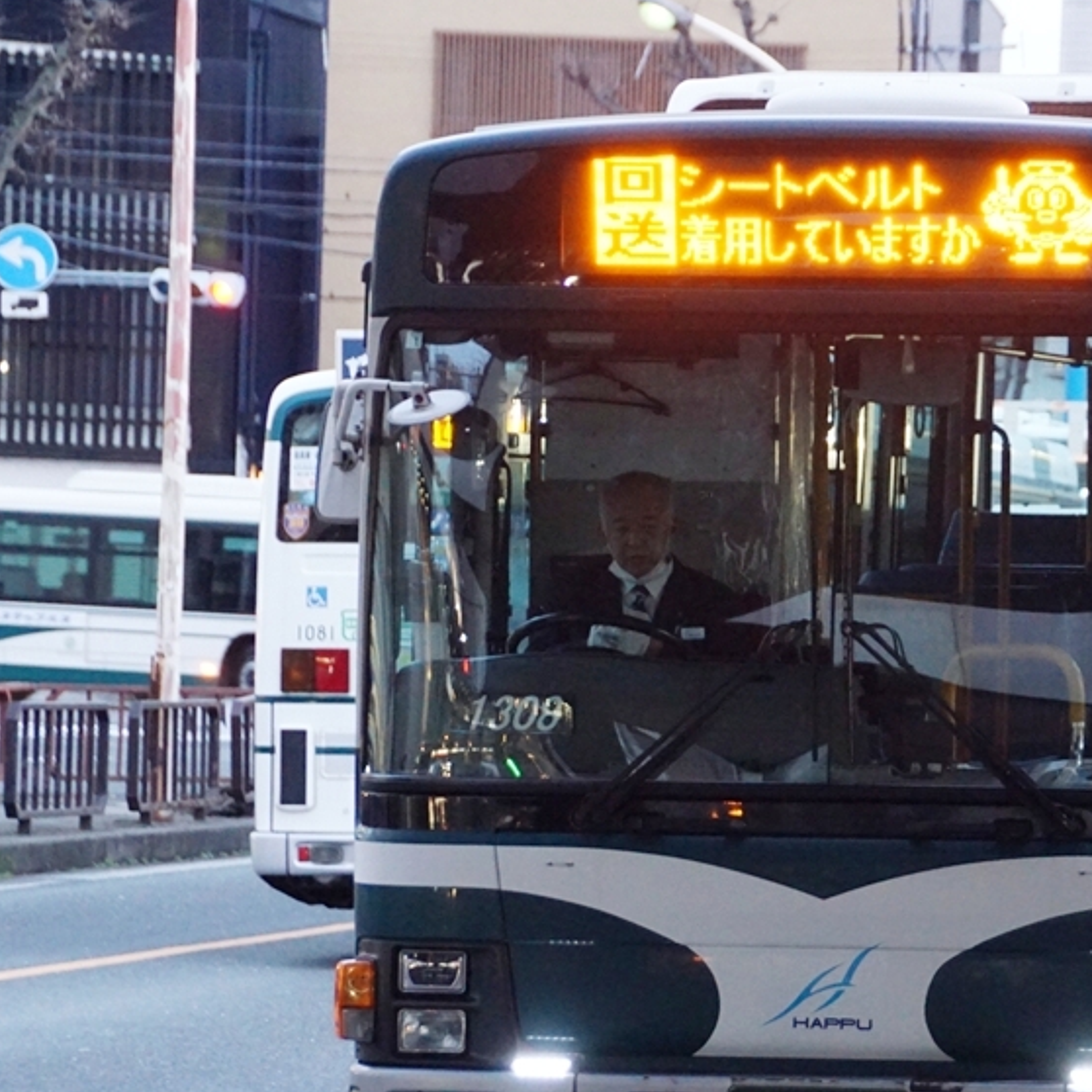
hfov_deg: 7.1
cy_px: 672
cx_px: 887
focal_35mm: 247
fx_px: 8816
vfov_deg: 7.1
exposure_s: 1/30
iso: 3200
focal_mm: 100
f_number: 5.6
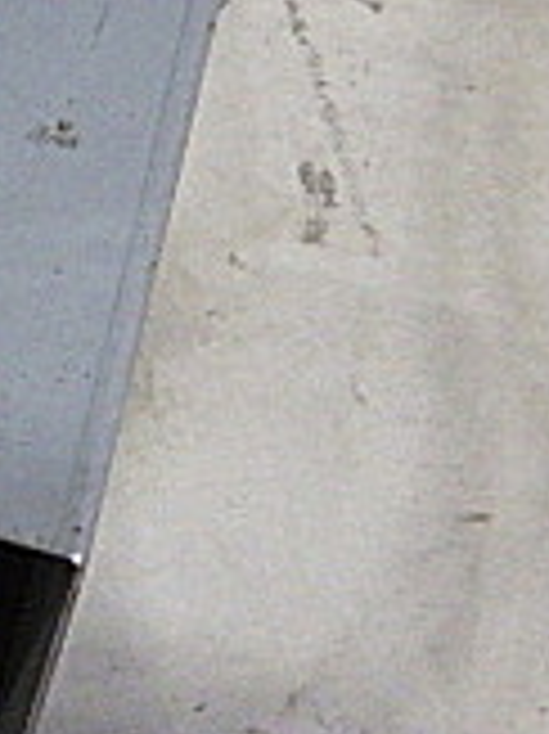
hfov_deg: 11.4
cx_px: -724
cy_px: 527
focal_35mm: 110
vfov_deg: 17.8
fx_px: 2329
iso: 1000
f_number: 3.5
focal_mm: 5
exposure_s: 1/45
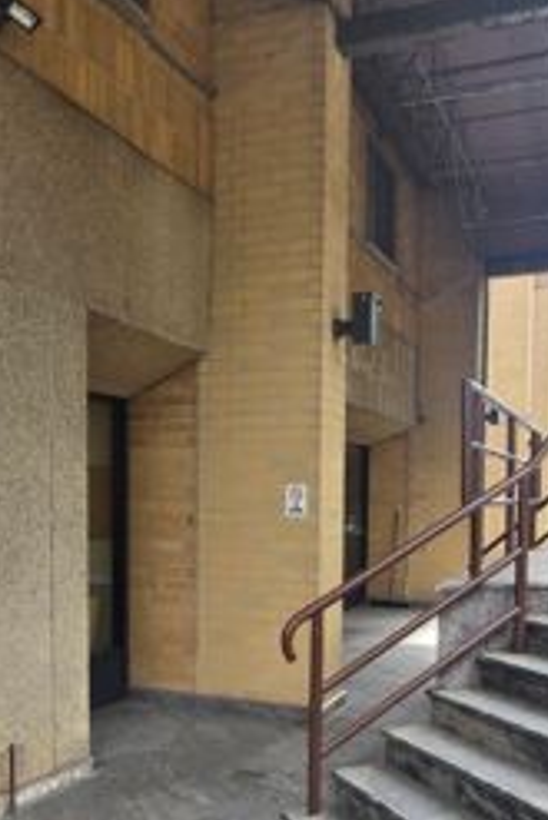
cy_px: 558
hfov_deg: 37.9
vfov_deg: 53.2
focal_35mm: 35
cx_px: 249
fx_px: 798
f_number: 2.2
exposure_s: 1/276
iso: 50
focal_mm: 2.2
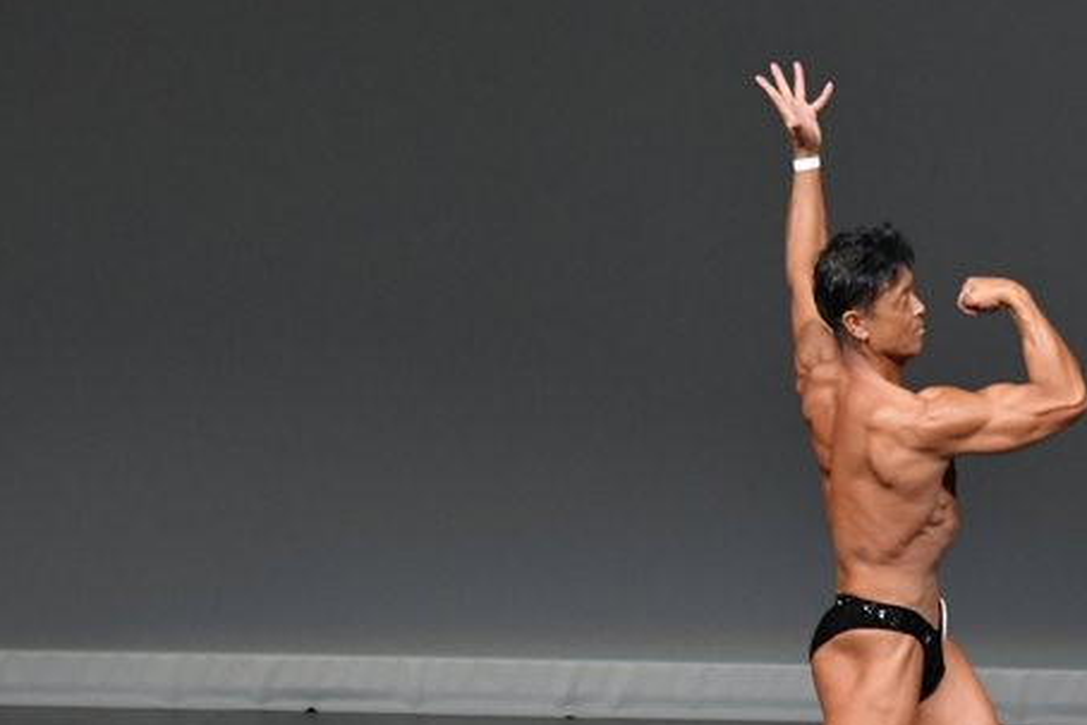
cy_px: 553
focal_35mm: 486
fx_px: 14678
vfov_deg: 2.8
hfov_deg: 4.2
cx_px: 885
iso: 4000
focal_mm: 190
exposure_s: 1/400
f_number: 5.6
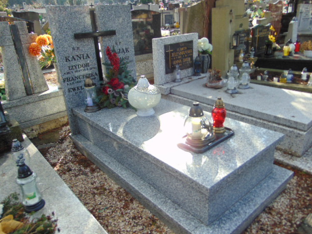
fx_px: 234
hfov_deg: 67.3
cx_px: 151
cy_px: 114
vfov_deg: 53.1
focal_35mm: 26
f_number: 3
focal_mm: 4.5
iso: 80
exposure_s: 1/250
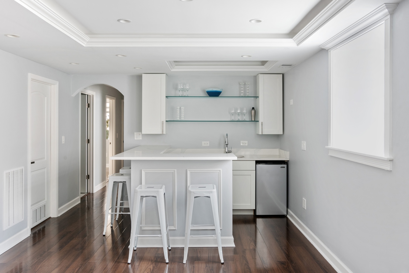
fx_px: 341
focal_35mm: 30
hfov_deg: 61.9
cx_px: 204
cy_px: 136
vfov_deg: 43.6
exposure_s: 1.6
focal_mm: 30
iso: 500
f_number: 8
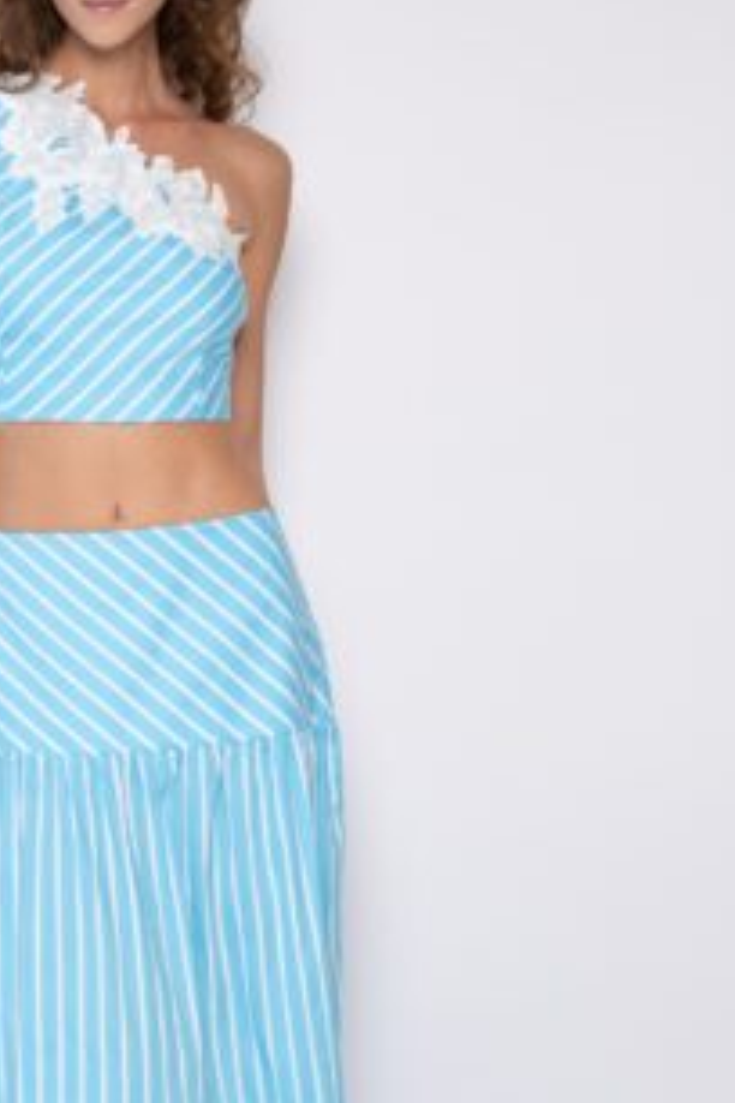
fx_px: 3124
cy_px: 719
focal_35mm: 102
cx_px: 115
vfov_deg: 20.0
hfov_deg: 13.3
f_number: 4.5
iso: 250
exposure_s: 1/125
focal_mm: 52
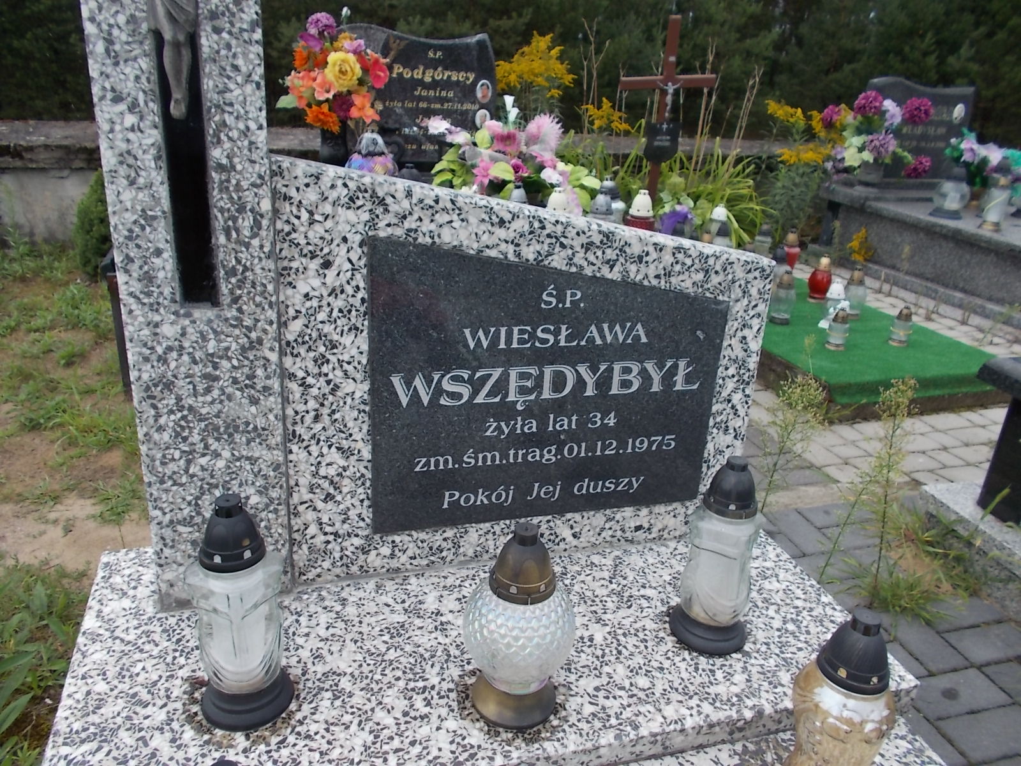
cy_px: 383
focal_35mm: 26
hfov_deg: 67.3
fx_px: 767
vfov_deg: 53.1
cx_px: 510
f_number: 3.2
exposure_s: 1/400
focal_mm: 4.6
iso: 80
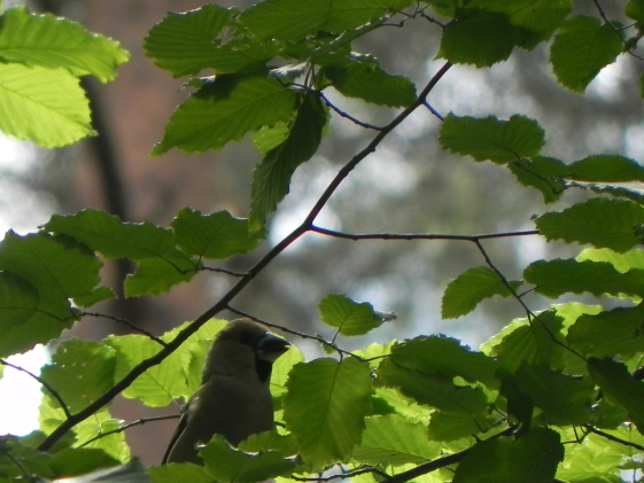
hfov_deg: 1.6
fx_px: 23037
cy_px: 369
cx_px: 280
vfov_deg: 1.2
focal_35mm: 1238
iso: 160
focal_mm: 120
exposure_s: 1/200
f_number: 5
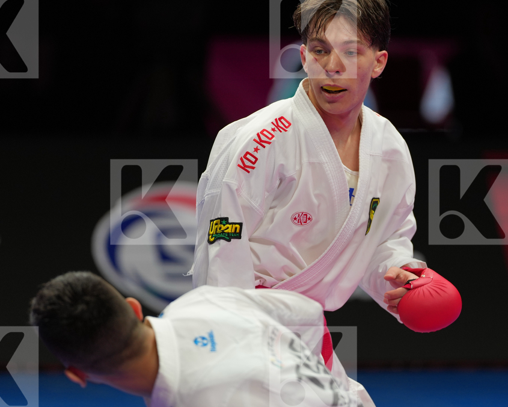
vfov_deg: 4.4
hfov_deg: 5.5
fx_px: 5262
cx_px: 313
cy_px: 202
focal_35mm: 350
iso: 400
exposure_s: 1/1000
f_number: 2.8
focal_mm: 197
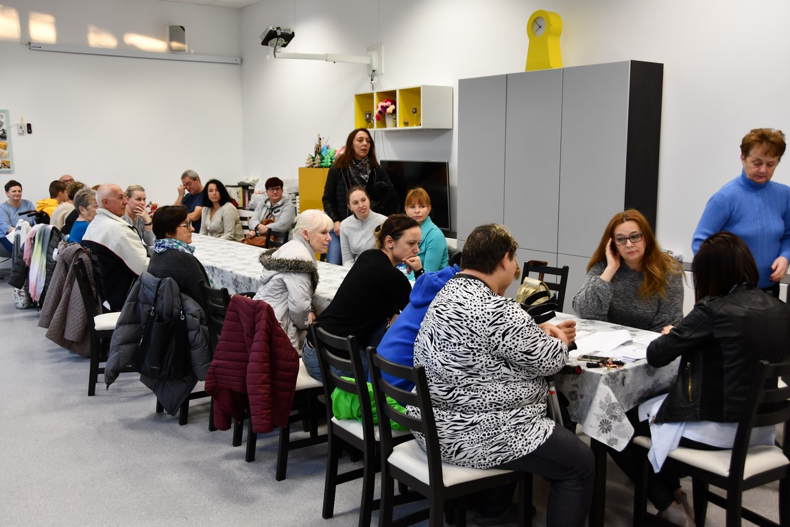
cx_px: 395
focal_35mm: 36
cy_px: 264
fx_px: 790
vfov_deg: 36.9
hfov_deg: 53.1
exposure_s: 1/50
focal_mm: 24
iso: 400
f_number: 3.8
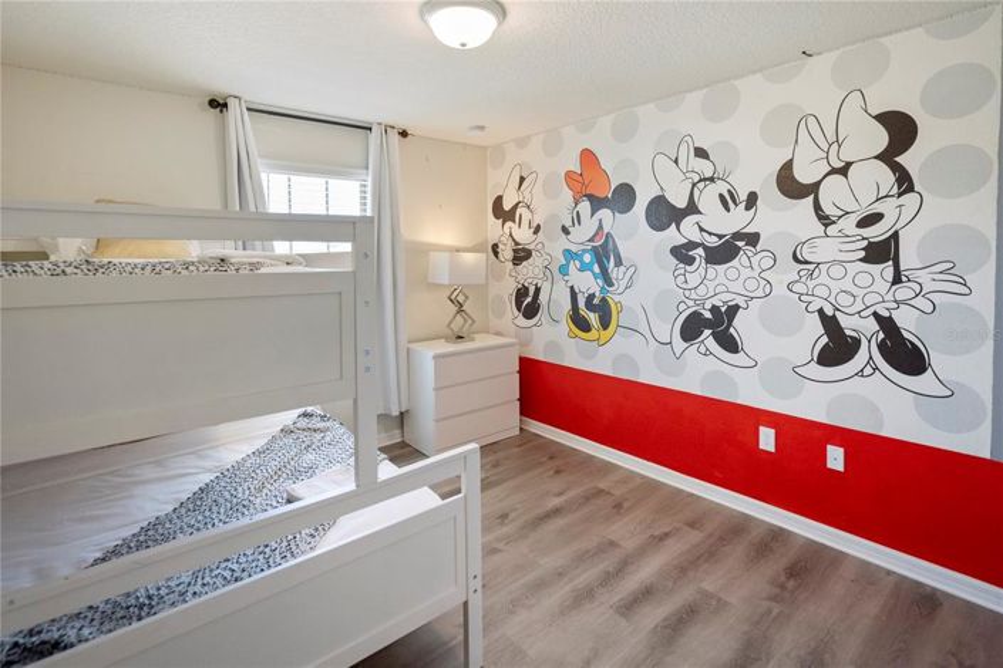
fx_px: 446
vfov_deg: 73.7
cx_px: 502
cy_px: 334
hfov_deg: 96.7
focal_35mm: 16
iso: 800
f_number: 4
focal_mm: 16
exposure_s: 1/160
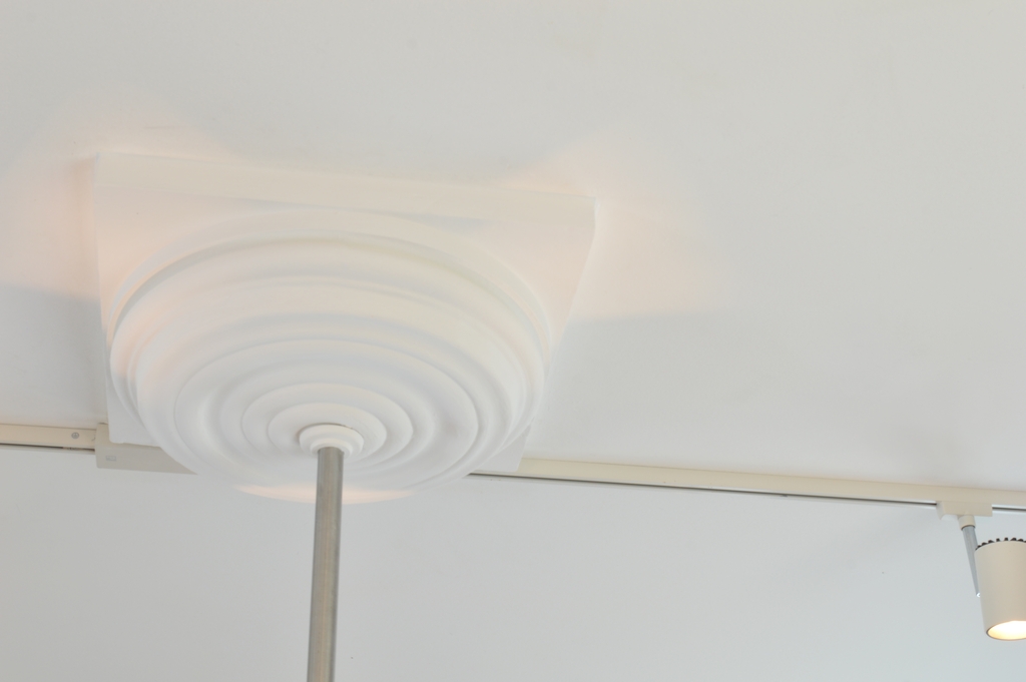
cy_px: 341
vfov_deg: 23.7
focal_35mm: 57
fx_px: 1623
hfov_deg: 35.1
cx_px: 513
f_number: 14
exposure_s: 2.5
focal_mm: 38
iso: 100
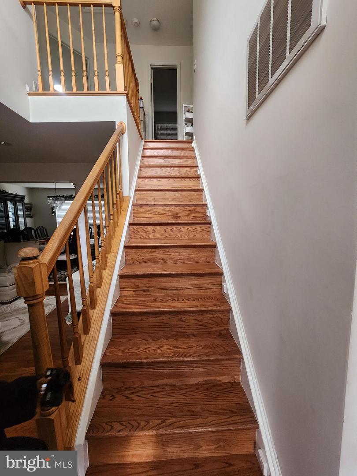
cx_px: 178
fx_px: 179
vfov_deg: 106.2
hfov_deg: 89.9
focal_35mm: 13
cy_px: 238
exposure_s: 1/60
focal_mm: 2.2
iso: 320
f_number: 2.2
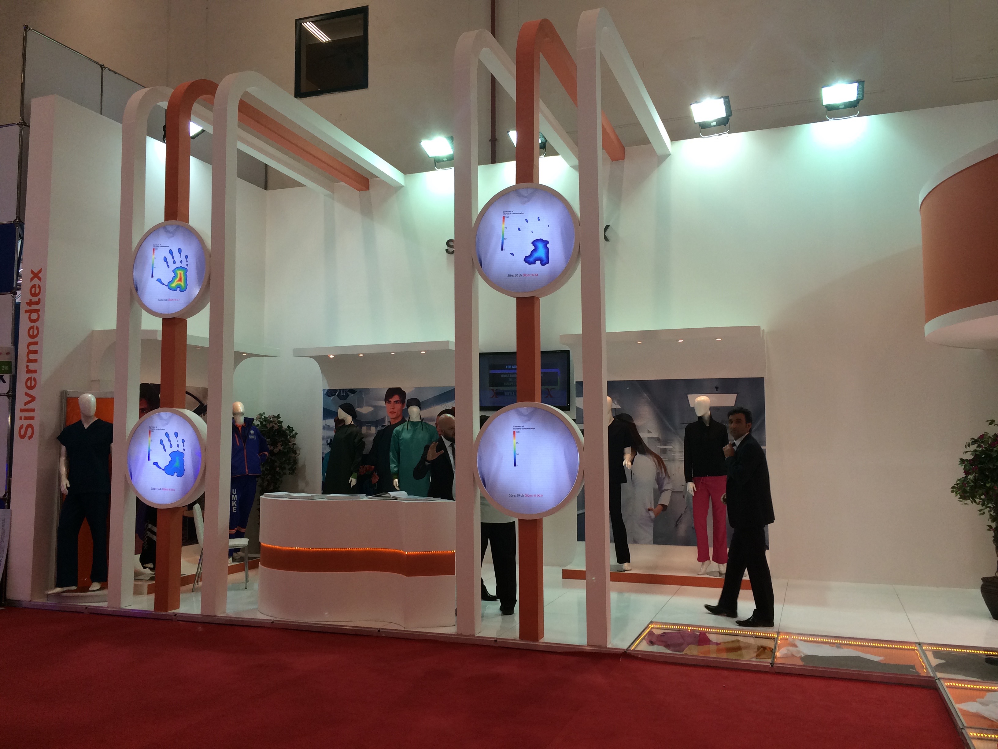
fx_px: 865
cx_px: 499
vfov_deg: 46.8
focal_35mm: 30
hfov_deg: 60.0
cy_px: 374
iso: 64
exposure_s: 1/120
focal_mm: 4.12
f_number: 2.2
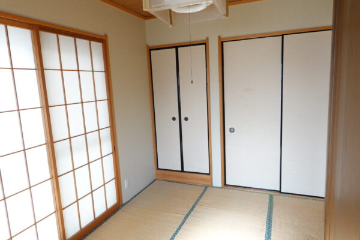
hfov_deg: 73.7
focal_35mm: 24
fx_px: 240
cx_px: 180
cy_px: 120
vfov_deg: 53.1
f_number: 7.1
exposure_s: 1/30
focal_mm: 9
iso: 800
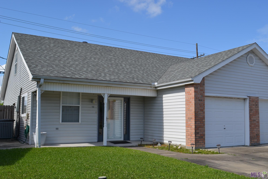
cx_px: 134
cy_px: 90
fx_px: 268
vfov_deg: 36.9
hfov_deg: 53.1
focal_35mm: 36
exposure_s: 1/250
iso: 100
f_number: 8
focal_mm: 24
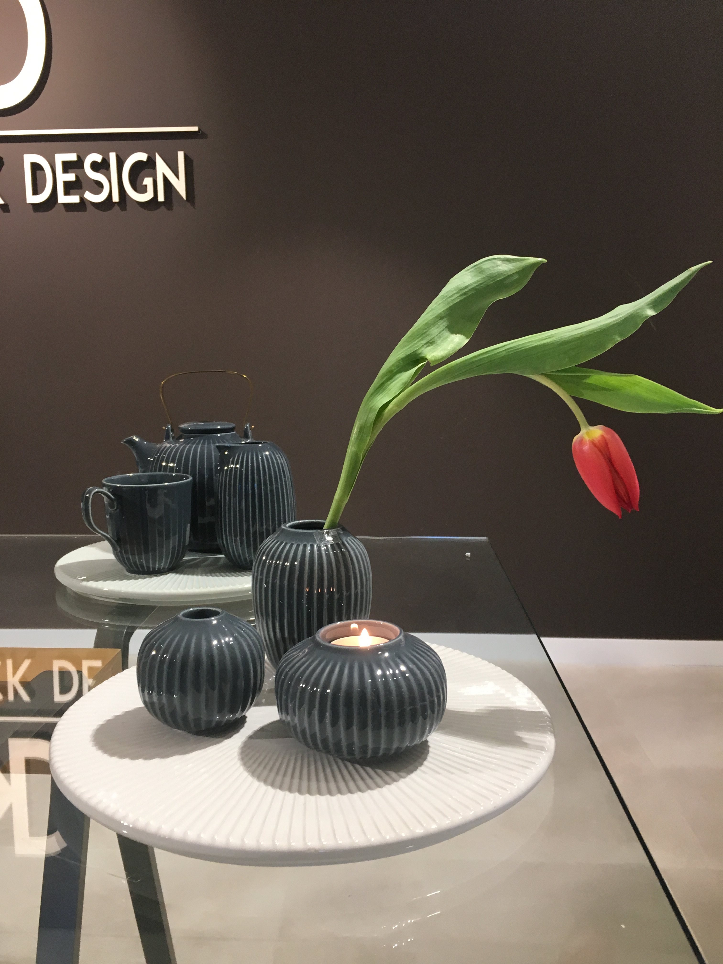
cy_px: 482
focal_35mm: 29
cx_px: 362
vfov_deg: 61.7
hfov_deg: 48.2
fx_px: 808
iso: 40
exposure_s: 1/33
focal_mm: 4.15
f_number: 2.2
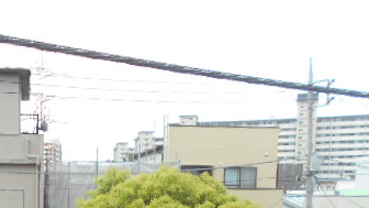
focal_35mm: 54
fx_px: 528
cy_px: 247
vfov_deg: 20.8
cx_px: 72
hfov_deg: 37.1
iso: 80
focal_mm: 4.6
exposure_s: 1/320
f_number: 3.2
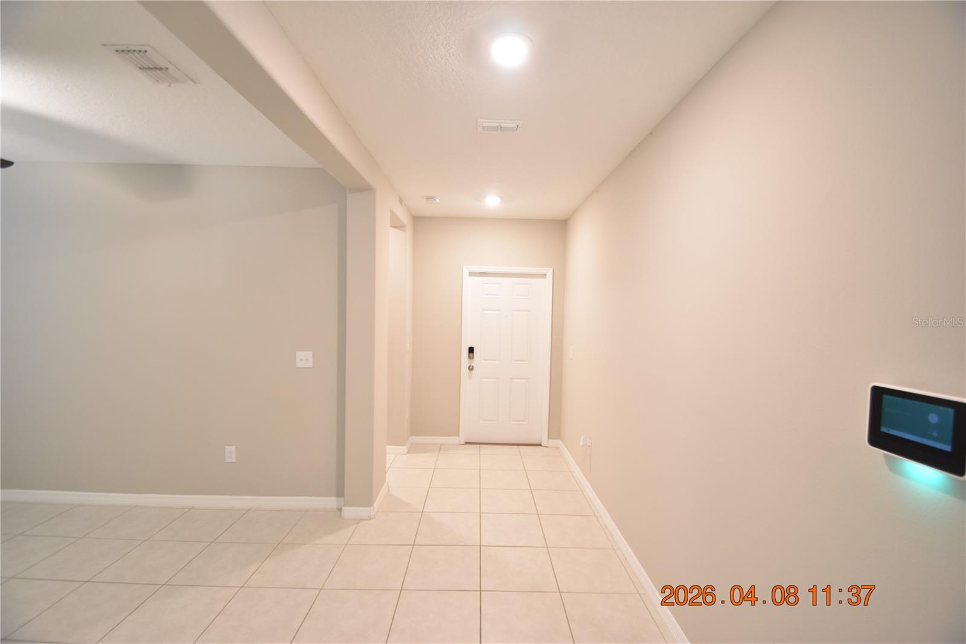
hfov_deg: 100.4
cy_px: 322
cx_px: 483
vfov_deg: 77.3
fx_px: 402
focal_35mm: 15
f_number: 3.5
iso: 800
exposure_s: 1/30
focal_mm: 10
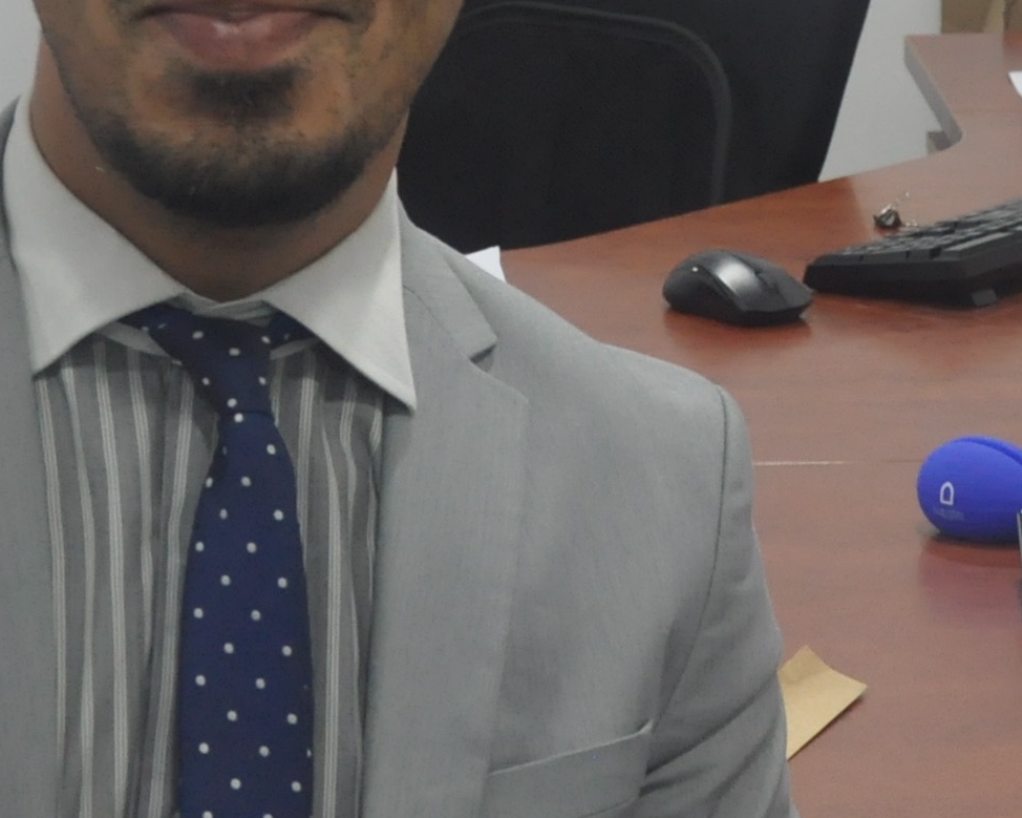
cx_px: 659
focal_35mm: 130
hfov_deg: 14.8
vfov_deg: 11.7
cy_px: -49
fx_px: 3934
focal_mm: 21
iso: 800
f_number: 6.3
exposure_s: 1/40
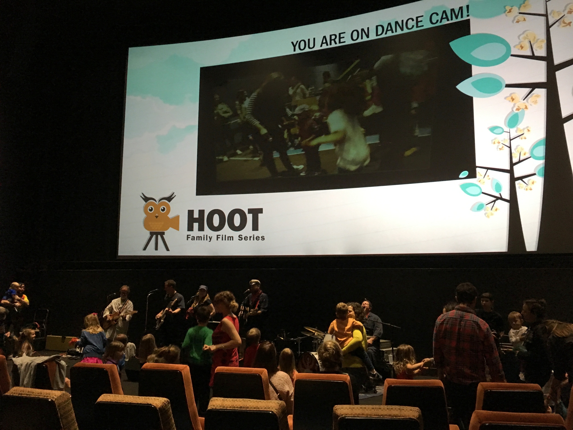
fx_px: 480
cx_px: 286
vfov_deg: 48.2
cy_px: 215
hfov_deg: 61.7
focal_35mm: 29
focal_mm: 4.15
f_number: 2.2
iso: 200
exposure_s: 1/30
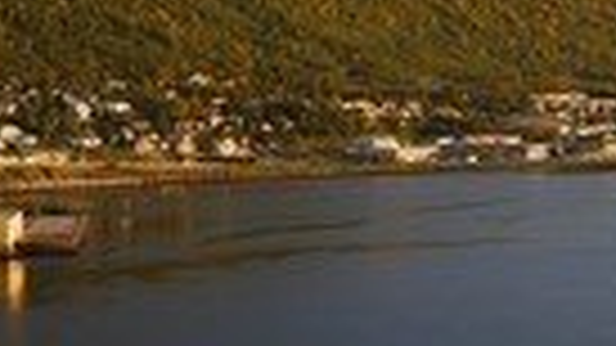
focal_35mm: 93
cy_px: 261
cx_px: 369
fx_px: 1519
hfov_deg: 22.9
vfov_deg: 13.0
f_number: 6.3
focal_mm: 29
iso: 200
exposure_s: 1/160
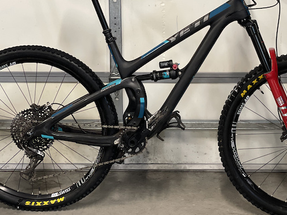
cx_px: 170
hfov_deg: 23.3
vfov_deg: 17.6
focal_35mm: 84
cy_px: 112
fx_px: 696
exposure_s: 1/40
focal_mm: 6
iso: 160
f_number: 2
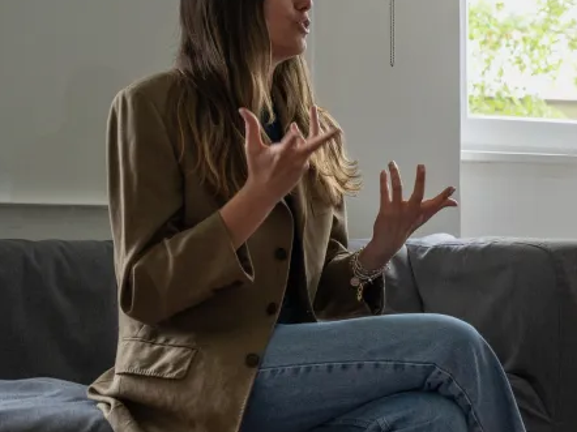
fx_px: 1299
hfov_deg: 23.9
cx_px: 578
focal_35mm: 78
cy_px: 229
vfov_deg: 18.9
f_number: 4
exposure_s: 1/160
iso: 800
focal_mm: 35
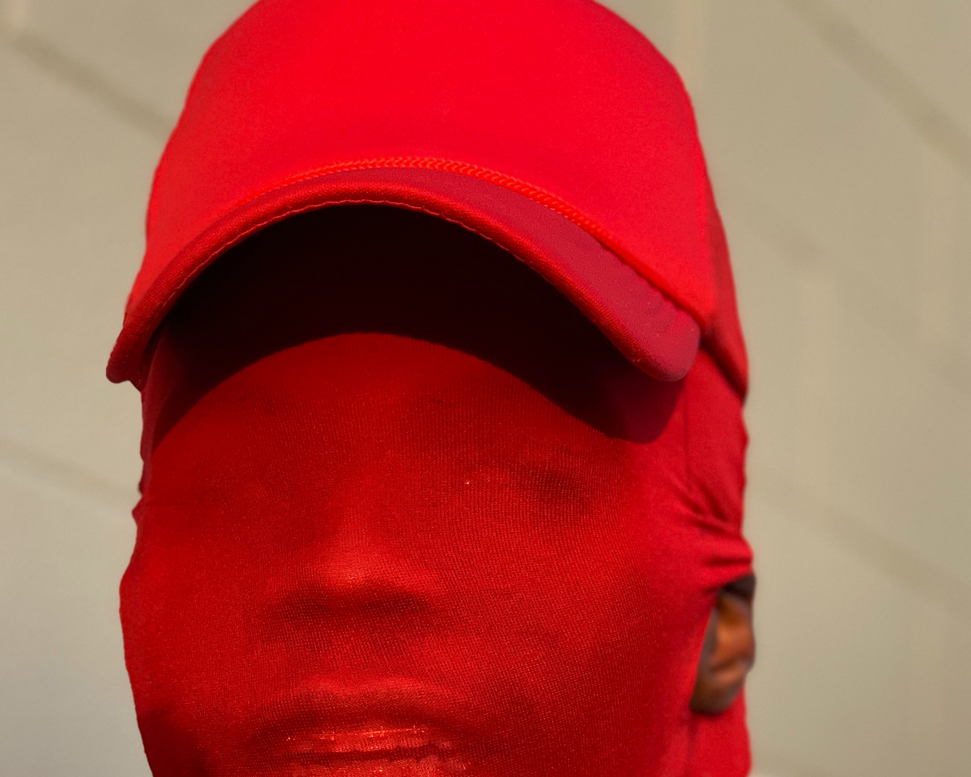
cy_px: 668
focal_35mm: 80
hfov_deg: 23.8
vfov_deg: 18.9
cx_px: 494
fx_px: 2299
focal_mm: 6
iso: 125
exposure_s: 1/122
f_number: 2.4
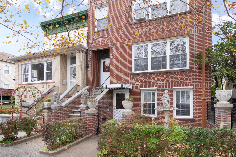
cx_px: 118
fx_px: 108
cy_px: 78
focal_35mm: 16
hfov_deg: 95.0
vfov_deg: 72.0
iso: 800
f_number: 11
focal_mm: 11
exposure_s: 1/100
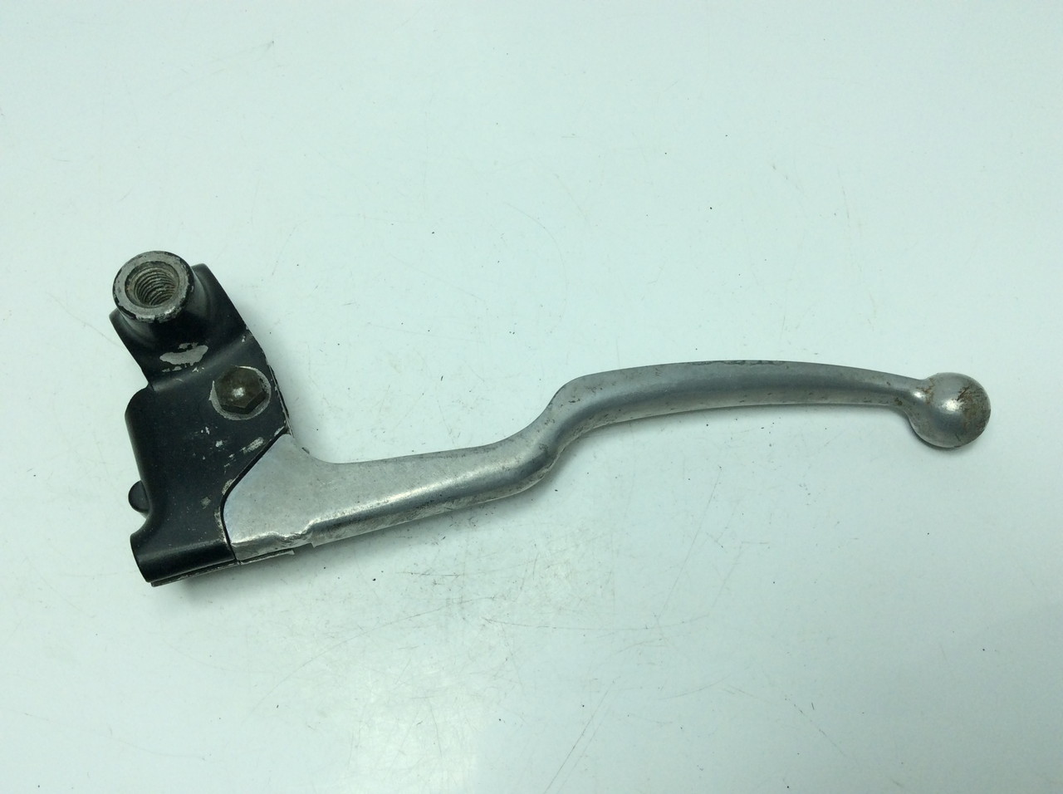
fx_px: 981
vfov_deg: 44.1
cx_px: 532
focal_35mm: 32
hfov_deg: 56.9
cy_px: 397
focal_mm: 3.3
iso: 32
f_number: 2.4
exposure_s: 1/583
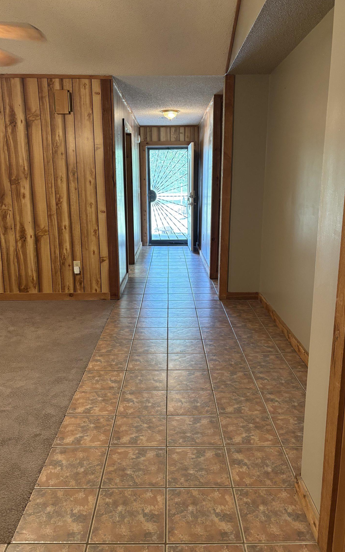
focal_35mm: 28
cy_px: 272
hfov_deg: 44.5
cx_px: 169
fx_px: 421
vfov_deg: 66.5
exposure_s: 1/60
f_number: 1.6
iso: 200
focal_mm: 5.96
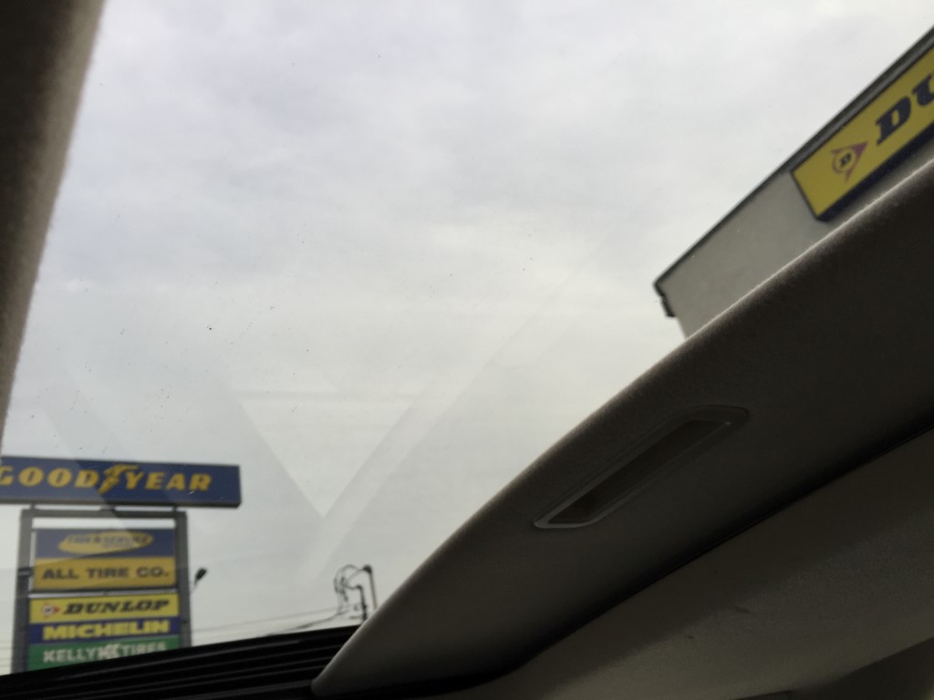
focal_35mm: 29
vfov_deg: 48.2
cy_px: 350
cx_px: 467
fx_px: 782
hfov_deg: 61.7
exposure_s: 1/137
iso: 32
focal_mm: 4.15
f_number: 2.2
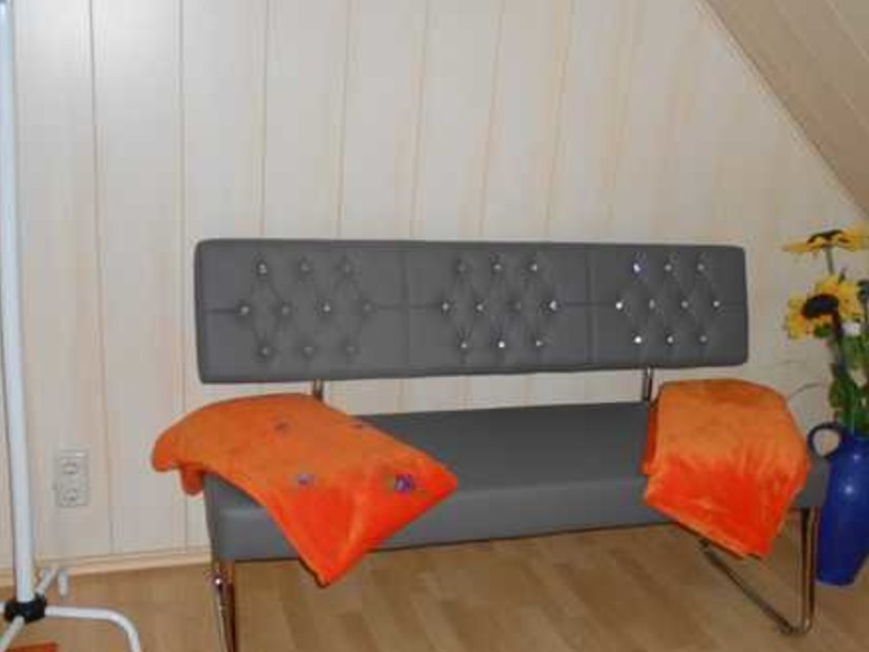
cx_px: 489
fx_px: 954
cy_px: 379
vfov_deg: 37.6
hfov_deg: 48.9
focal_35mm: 38
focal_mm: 4.6
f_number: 3.2
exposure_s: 1/25
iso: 280
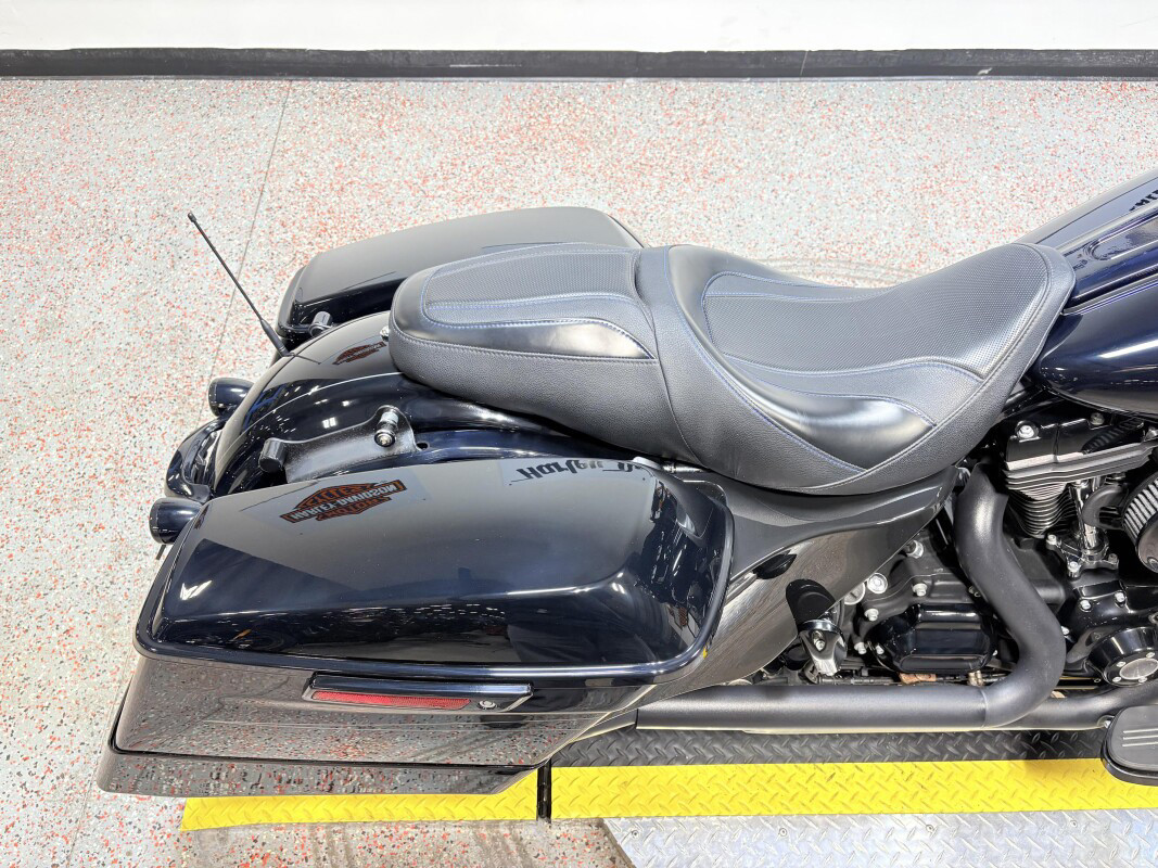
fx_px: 870
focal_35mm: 26
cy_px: 434
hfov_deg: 67.3
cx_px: 579
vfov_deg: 53.1
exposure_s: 1/120
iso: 125
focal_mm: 5.96
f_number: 1.6
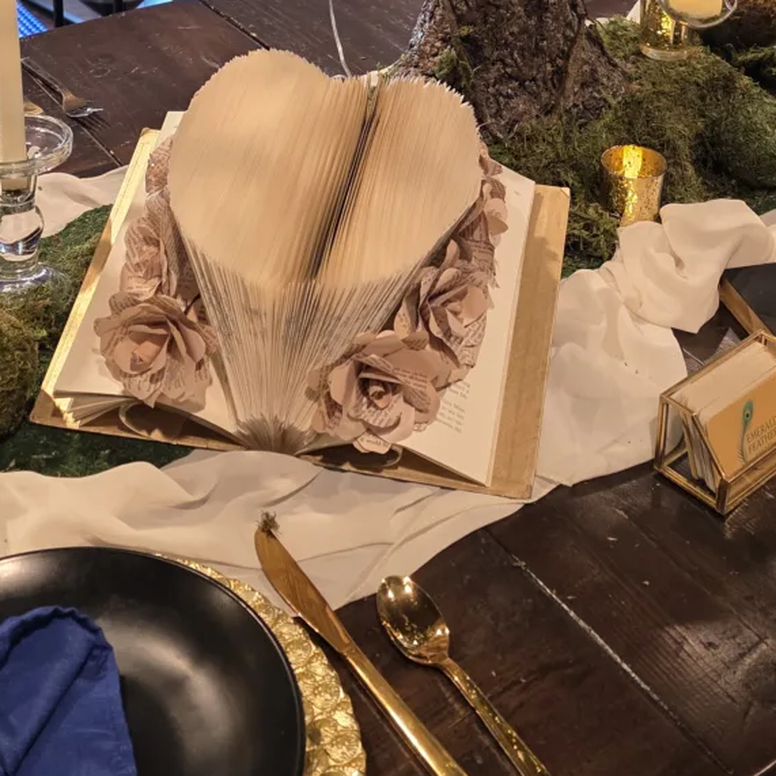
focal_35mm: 57
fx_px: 1446
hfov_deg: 30.0
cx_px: 416
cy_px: -152
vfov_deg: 26.7
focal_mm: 6.3
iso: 320
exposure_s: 1/120
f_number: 1.7
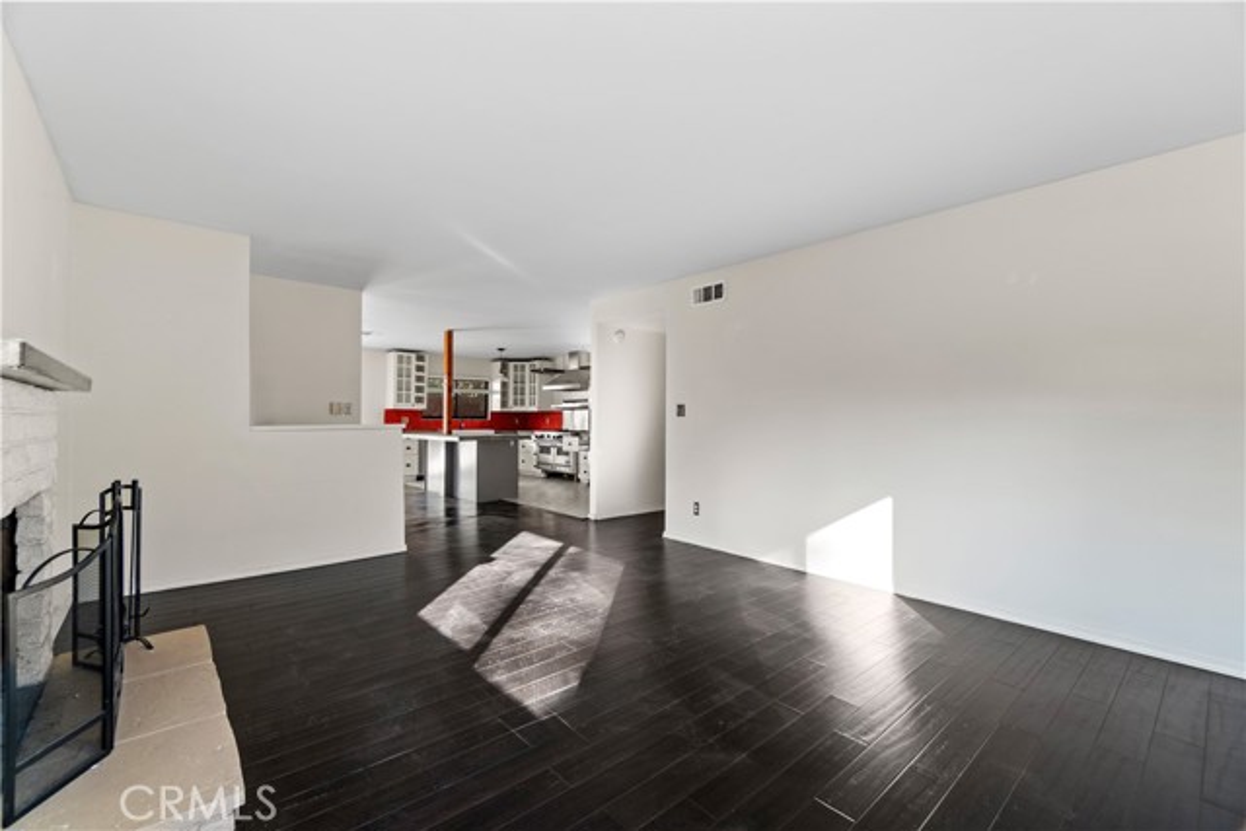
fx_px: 519
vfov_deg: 77.4
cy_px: 416
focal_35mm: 15
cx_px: 623
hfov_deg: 100.4
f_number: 4
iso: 200
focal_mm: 10
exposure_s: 1/8
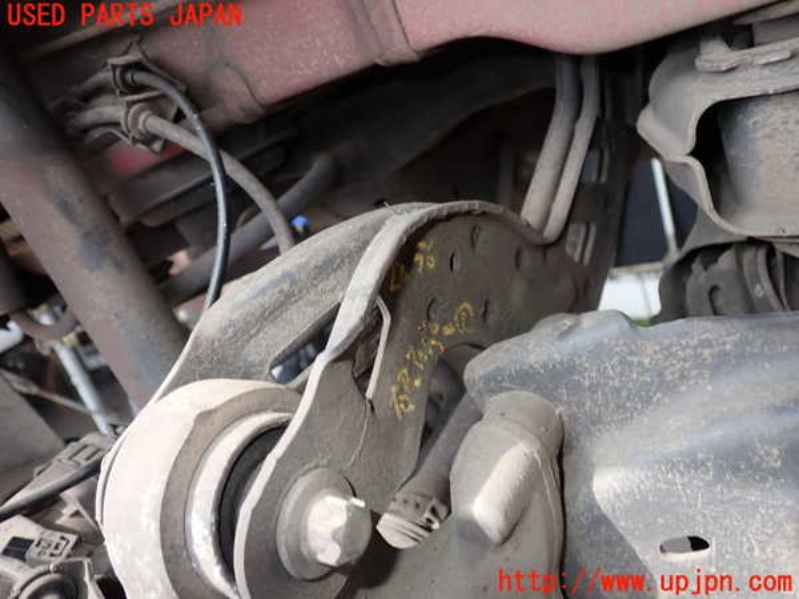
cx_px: 400
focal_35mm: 30
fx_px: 692
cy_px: 300
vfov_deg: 46.8
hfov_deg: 60.0
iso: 100
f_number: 6.3
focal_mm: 5.4
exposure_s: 1/30
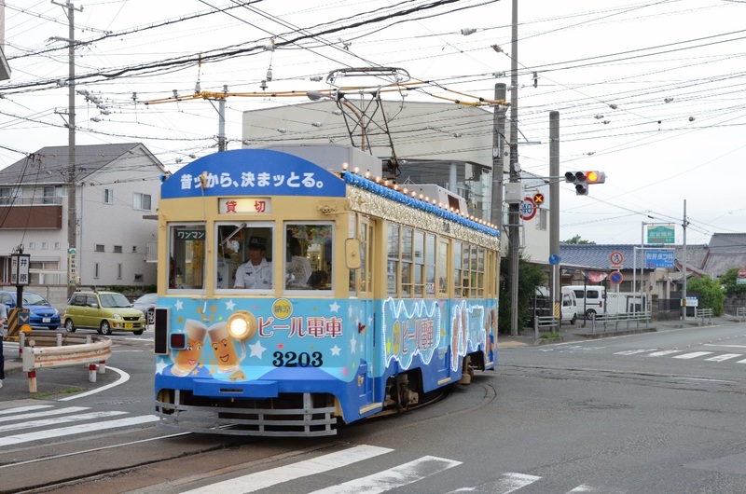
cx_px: 373
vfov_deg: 23.7
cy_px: 247
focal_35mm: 57
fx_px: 1179
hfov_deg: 35.1
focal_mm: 38
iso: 1250
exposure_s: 1/125
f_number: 5.6
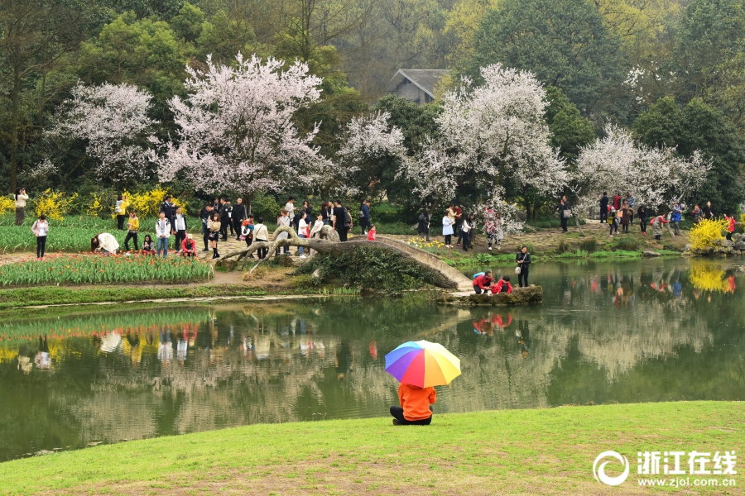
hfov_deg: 28.1
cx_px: 372
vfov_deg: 18.9
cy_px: 248
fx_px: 1490
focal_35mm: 72
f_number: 10
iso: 800
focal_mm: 72
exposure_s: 1/400
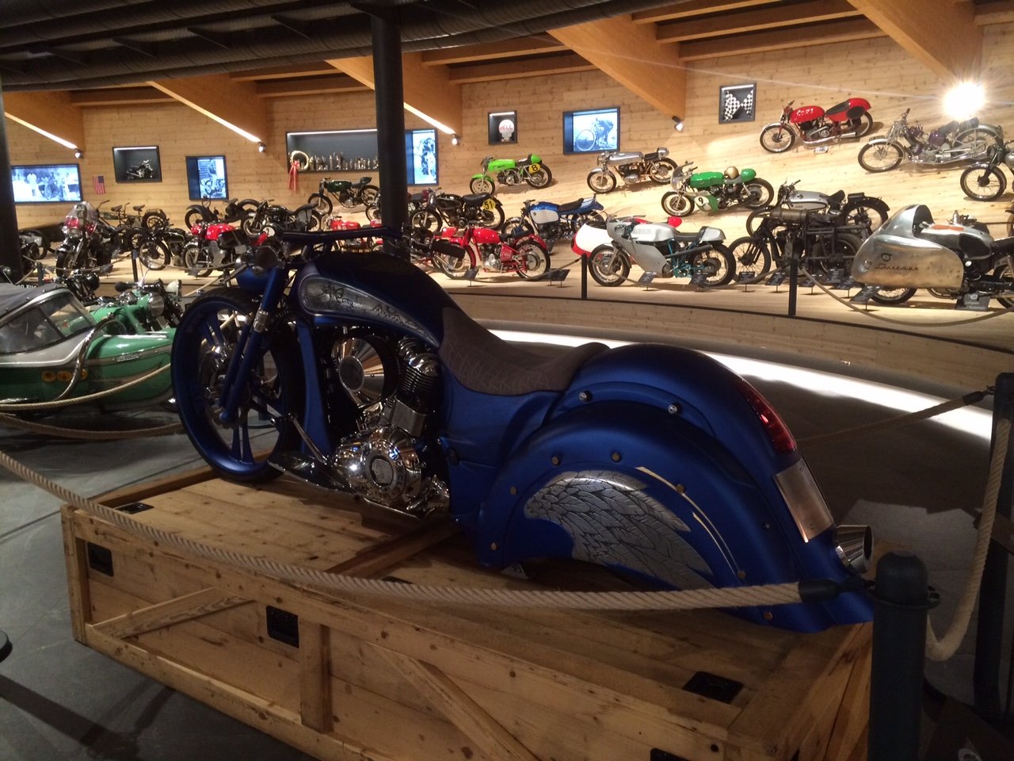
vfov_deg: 48.2
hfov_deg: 61.7
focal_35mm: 29
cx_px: 507
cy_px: 380
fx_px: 849
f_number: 2.2
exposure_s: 1/30
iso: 200
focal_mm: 4.15
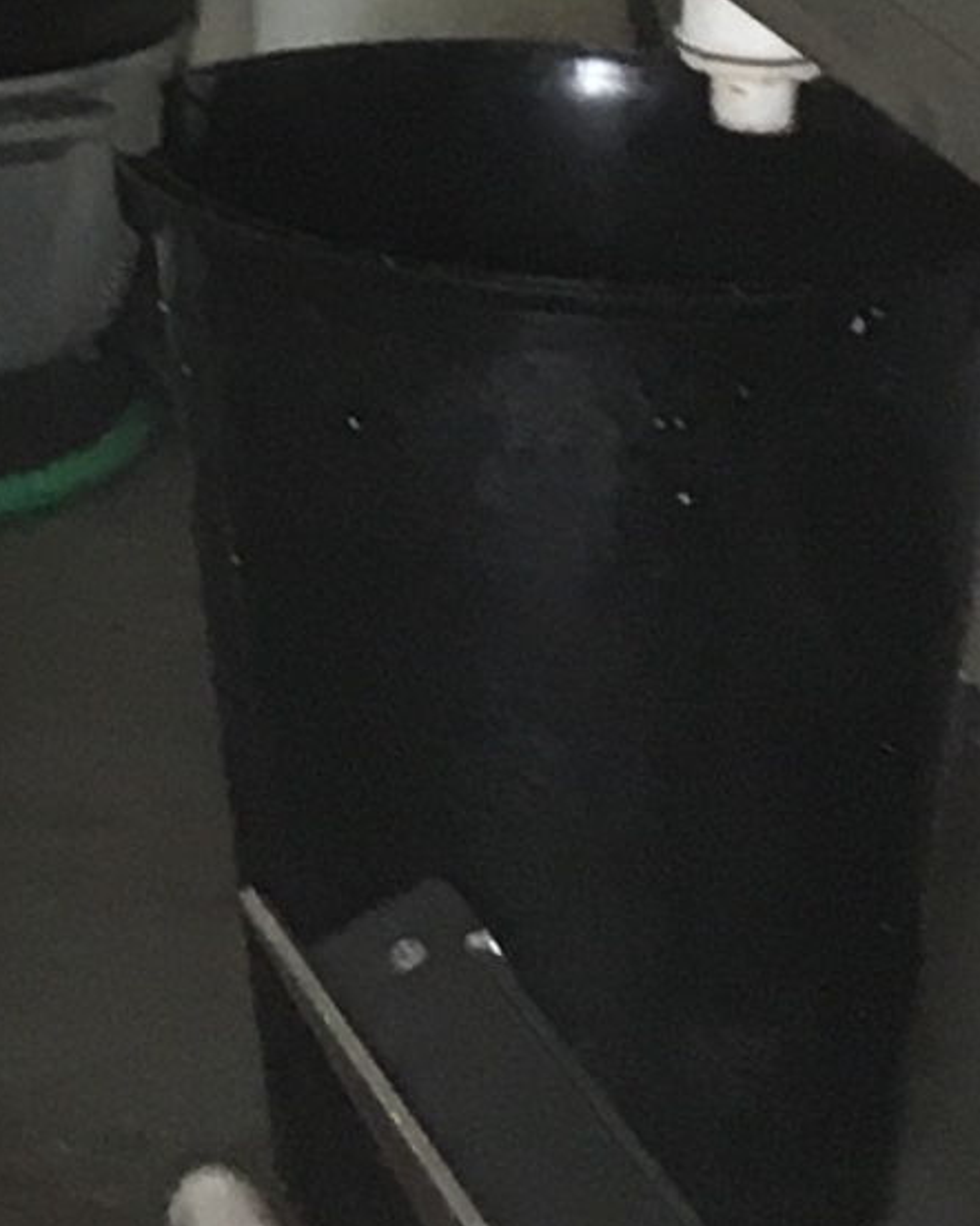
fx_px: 7291
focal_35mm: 201
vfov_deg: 8.9
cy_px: -1416
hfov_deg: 7.2
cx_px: -1430
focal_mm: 4.15
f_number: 2.2
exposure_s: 1/33
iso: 50
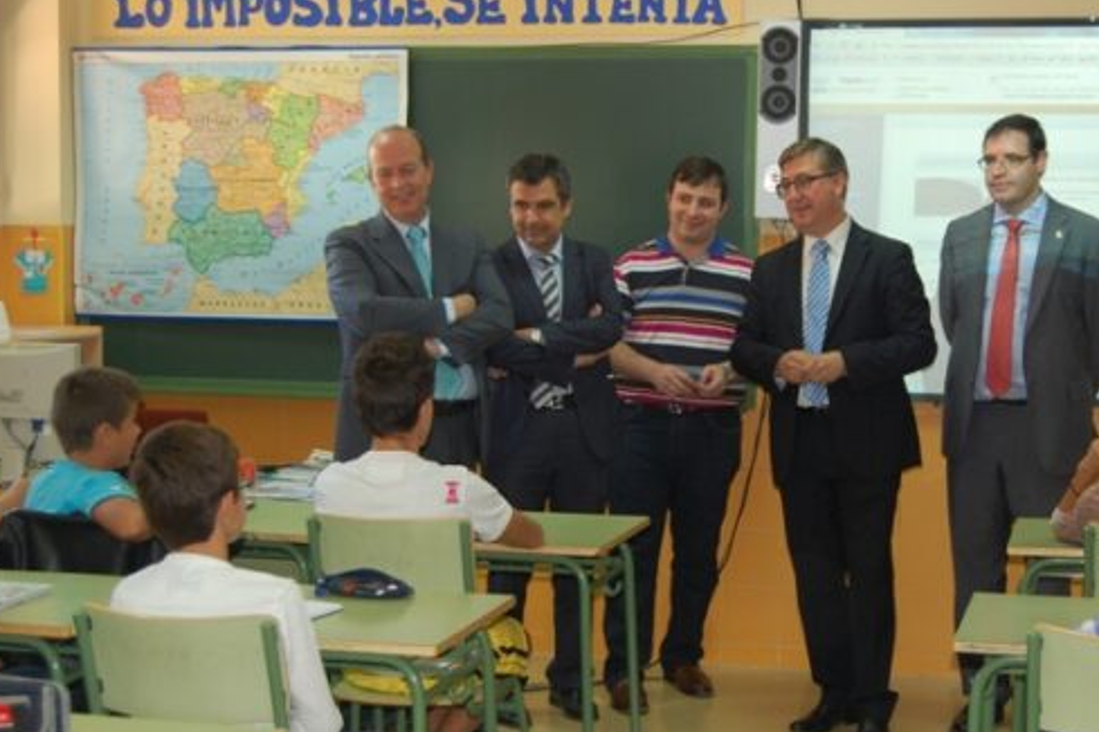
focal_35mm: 64
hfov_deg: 31.3
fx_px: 1954
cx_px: 676
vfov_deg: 21.2
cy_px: 399
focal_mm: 30
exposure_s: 1/60
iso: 400
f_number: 4.2
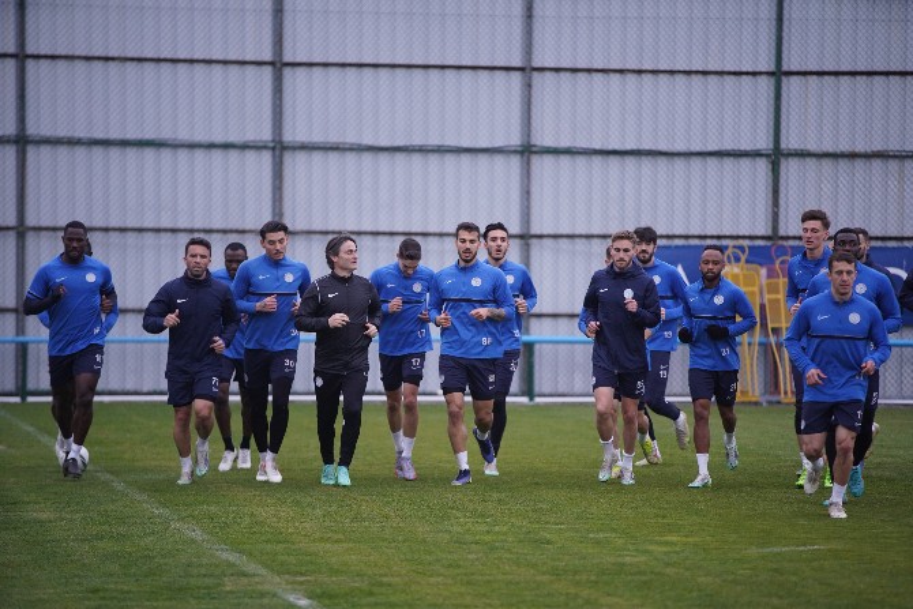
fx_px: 5073
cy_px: 304
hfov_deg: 10.3
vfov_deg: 6.9
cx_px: 456
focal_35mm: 200
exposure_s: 1/250
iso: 1250
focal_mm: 200
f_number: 2.8
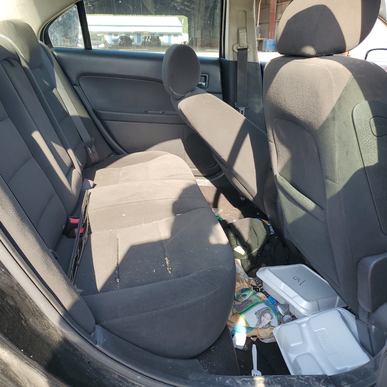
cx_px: 153
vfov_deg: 52.5
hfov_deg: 52.1
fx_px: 392
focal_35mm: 31
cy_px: 194
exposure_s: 1/417
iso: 50
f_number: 1.5
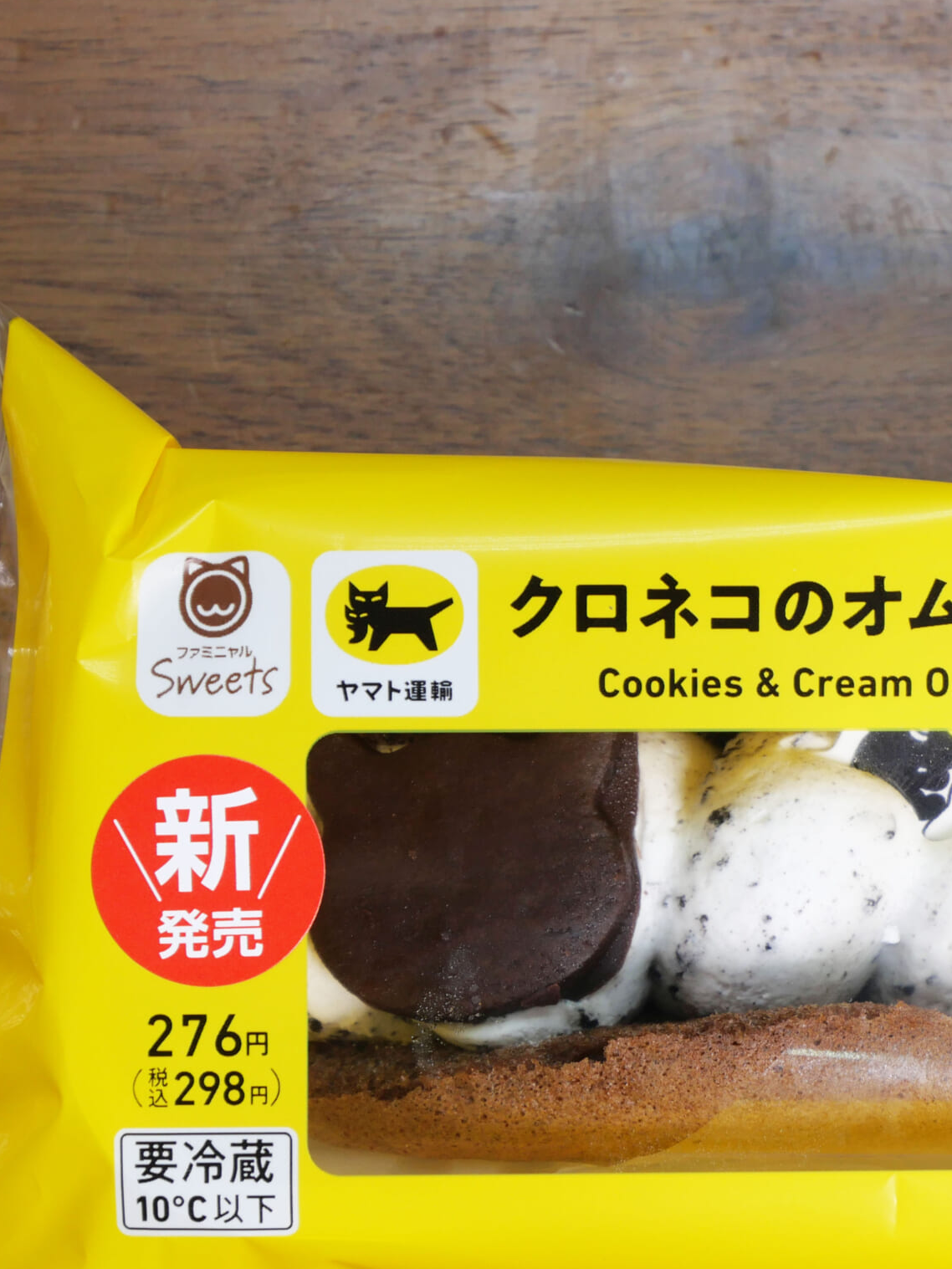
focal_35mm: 108
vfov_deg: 18.2
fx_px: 3960
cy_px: 799
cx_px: 773
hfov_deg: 13.6
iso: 250
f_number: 5.6
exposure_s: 1/80
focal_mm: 32
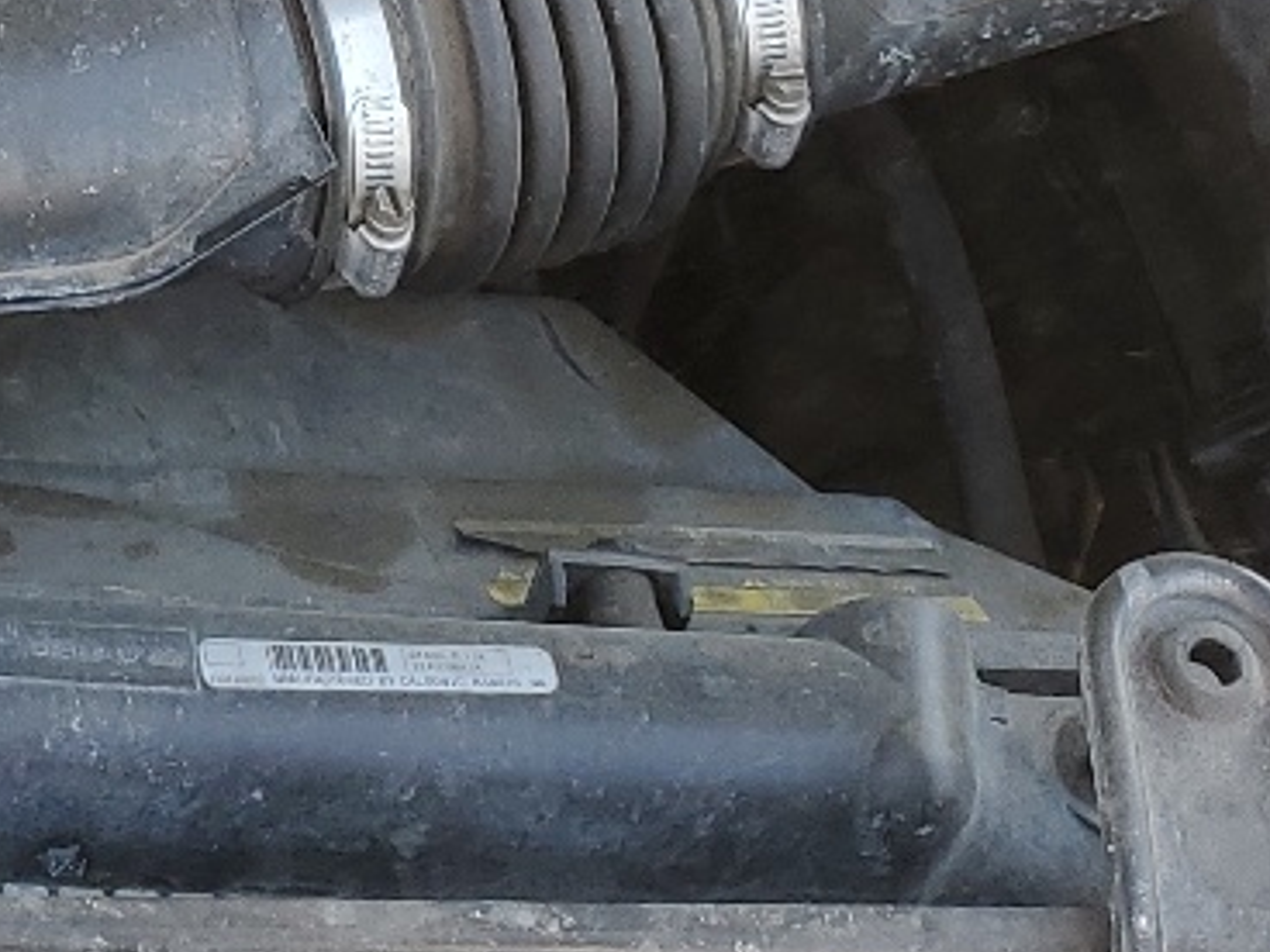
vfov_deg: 12.3
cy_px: -576
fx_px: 4146
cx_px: -387
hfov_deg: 16.5
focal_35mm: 113
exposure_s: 1/213
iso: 50
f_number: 1.5
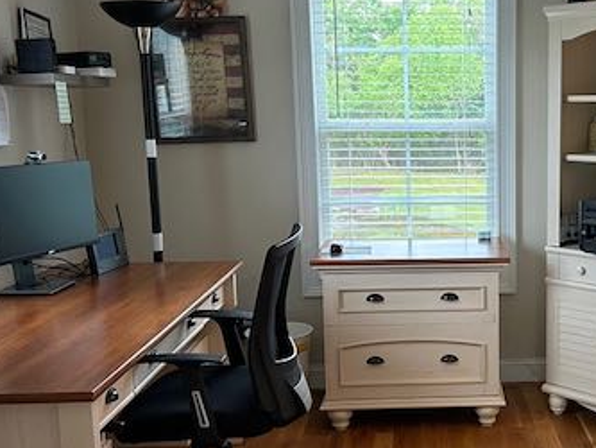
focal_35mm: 50
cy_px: 237
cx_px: 476
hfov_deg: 36.9
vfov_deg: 29.1
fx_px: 861
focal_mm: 5.7
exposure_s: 1/120
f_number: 1.5
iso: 100
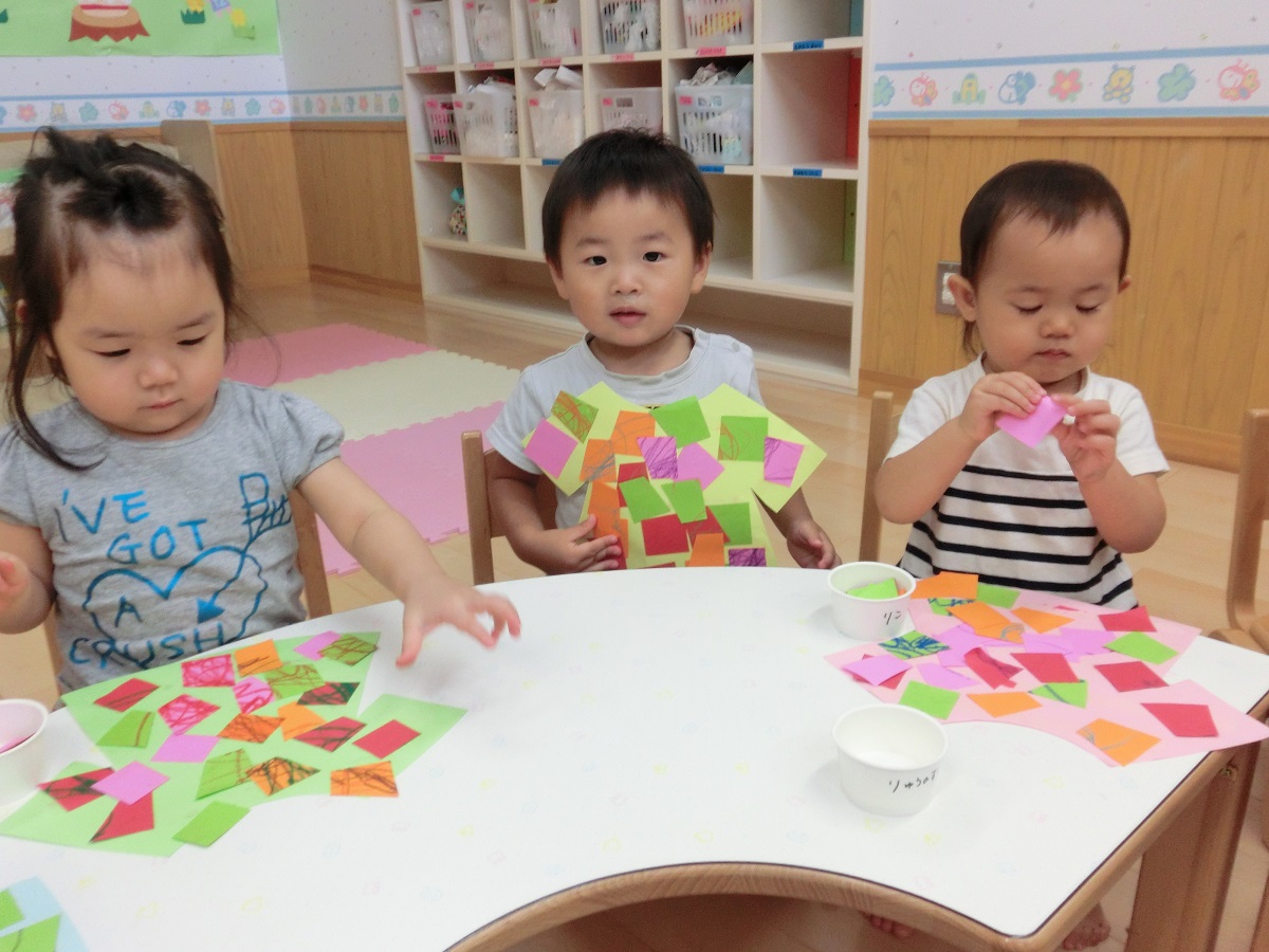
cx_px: 634
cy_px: 476
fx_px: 1026
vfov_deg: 49.7
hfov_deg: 63.4
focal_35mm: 28
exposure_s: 1/60
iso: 320
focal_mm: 5
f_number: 3
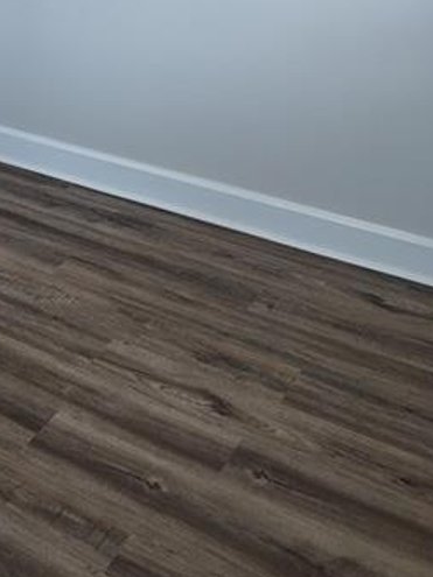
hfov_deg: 24.7
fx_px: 918
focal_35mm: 55
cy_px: 22
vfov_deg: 32.6
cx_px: -45
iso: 463
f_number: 1.8
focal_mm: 5.56
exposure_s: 1/120
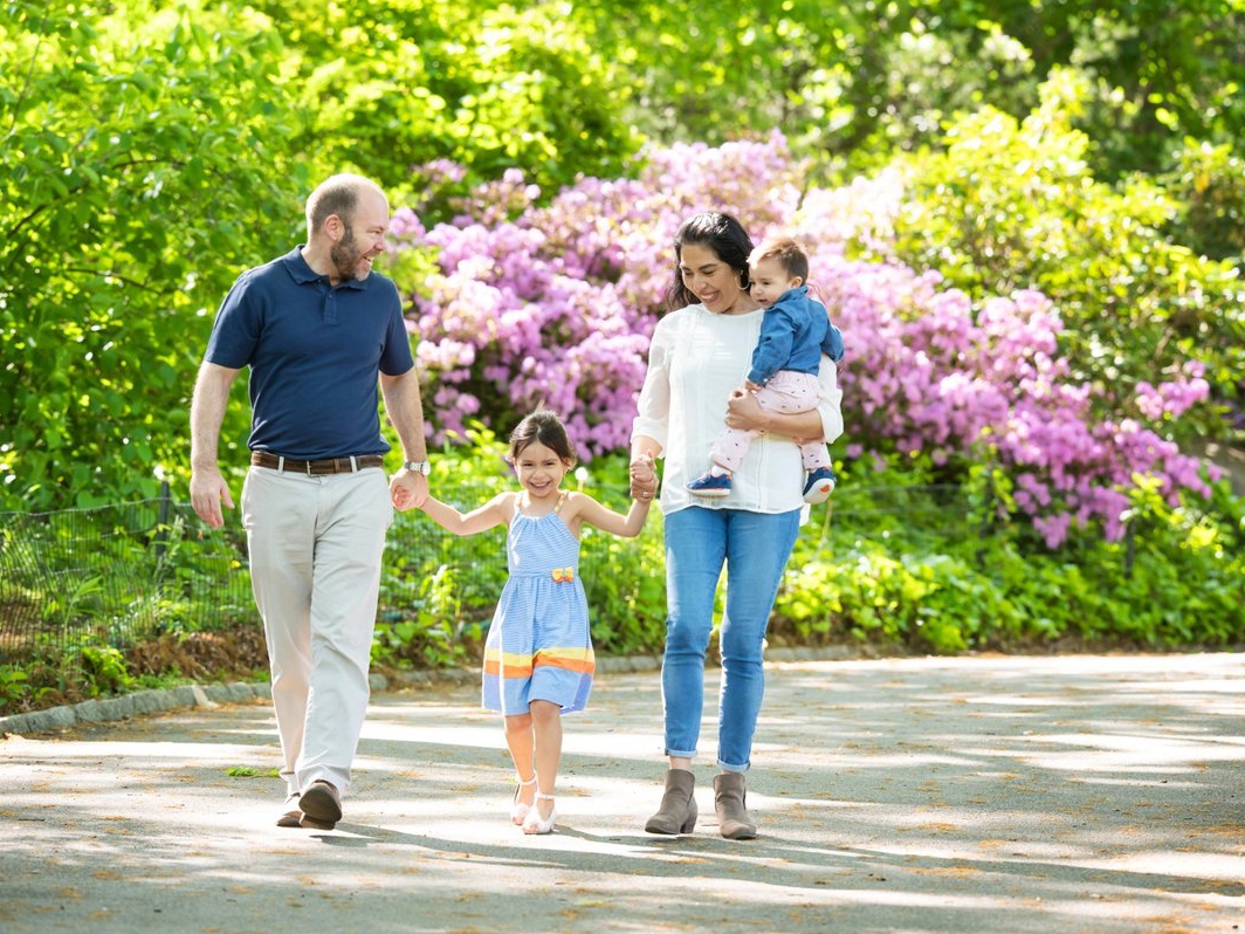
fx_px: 7805
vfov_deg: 6.8
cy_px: 466
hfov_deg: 9.1
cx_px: 603
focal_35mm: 217
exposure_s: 1/400
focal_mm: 200
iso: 500
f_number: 4.5
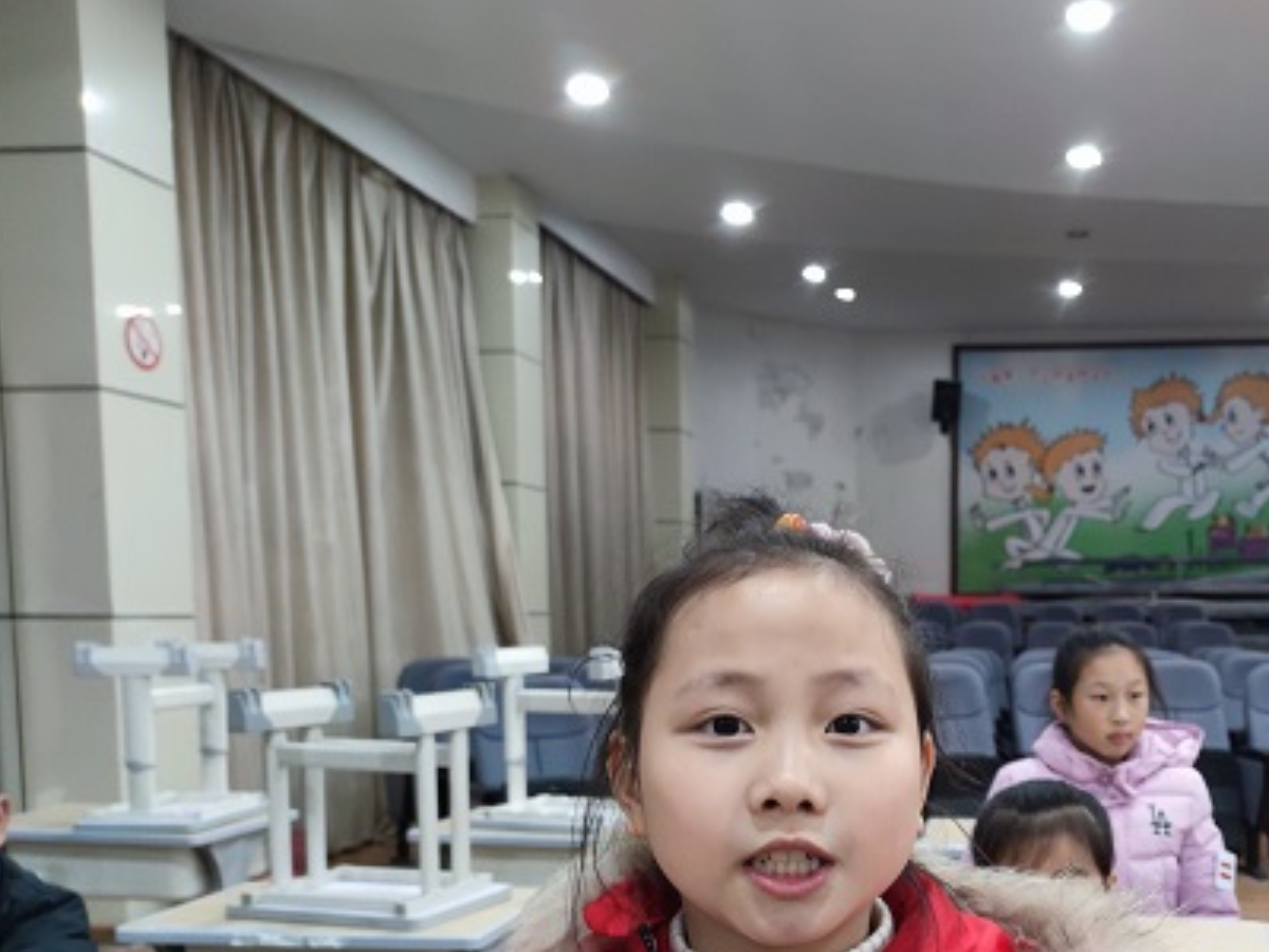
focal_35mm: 36
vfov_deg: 38.7
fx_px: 1320
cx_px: 933
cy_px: 704
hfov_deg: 49.5
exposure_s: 1/50
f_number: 1.69
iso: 403
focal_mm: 6.72
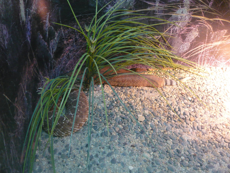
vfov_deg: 41.8
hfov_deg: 53.9
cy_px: 86
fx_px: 226
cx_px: 118
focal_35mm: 34
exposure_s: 1/15
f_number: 2.8
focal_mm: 5.5
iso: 400
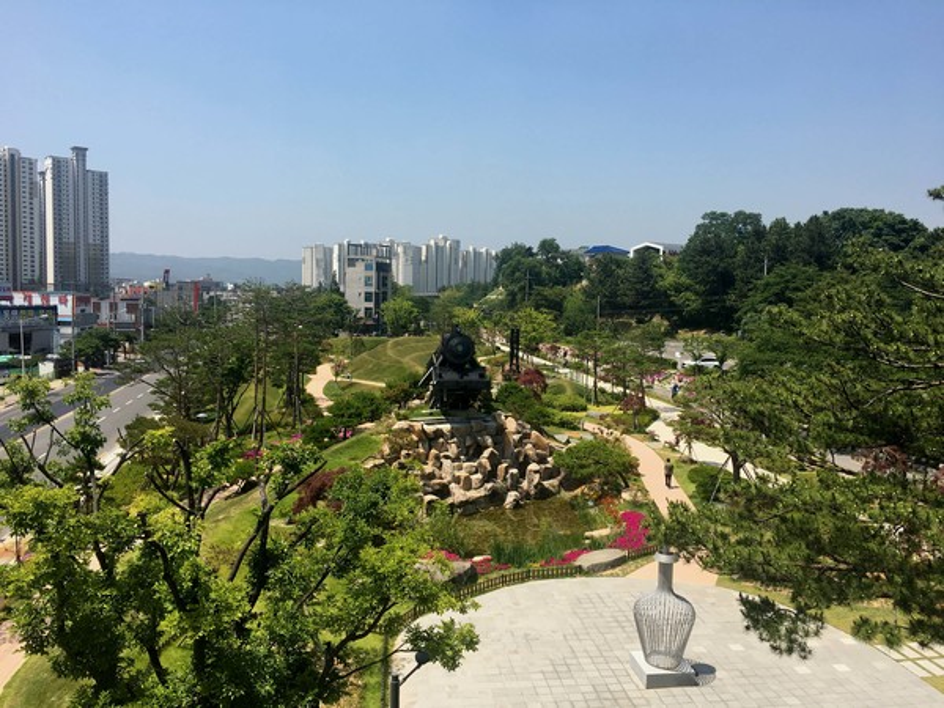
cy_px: 354
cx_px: 472
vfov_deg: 48.2
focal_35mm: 29
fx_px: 791
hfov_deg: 61.7
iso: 25
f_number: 2.2
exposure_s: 1/1202
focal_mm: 4.15
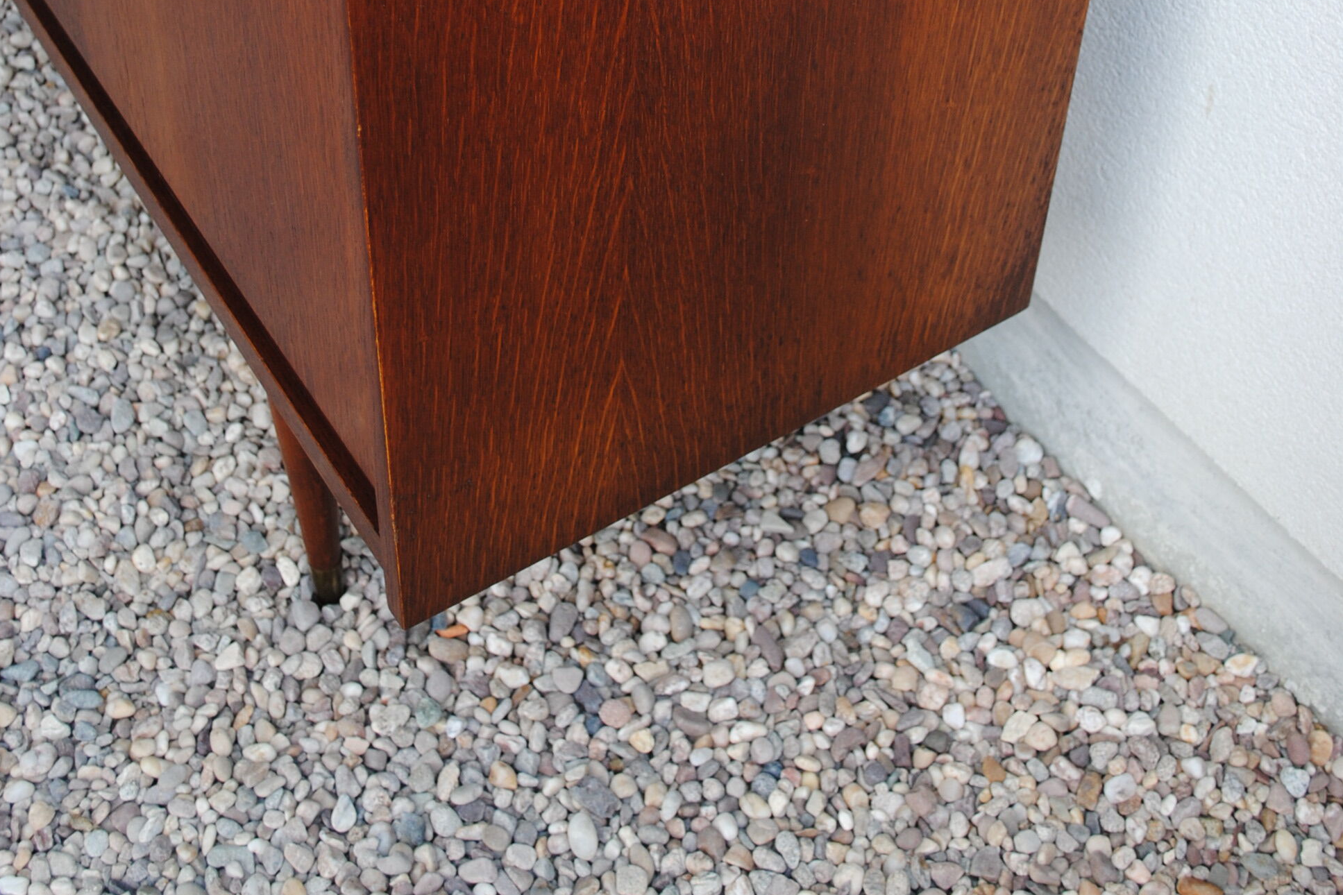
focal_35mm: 54
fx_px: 2014
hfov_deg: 36.9
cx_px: 670
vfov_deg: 23.9
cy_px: -5
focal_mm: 24
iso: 200
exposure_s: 1/80
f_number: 4.5
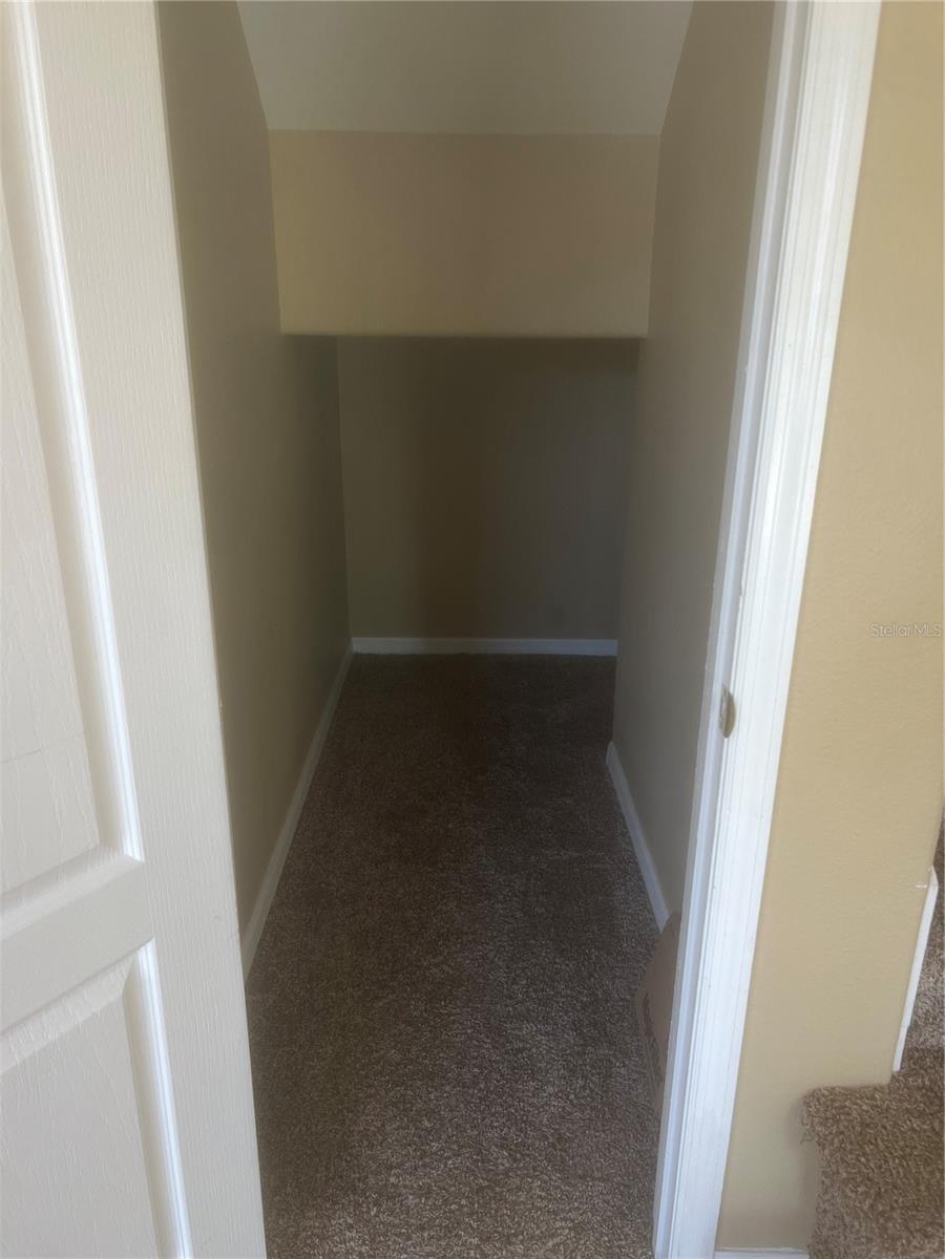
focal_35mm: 26
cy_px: 630
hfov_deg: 53.1
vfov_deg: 67.3
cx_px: 472
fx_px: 946
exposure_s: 1/60
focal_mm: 5.7
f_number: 1.5
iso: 64
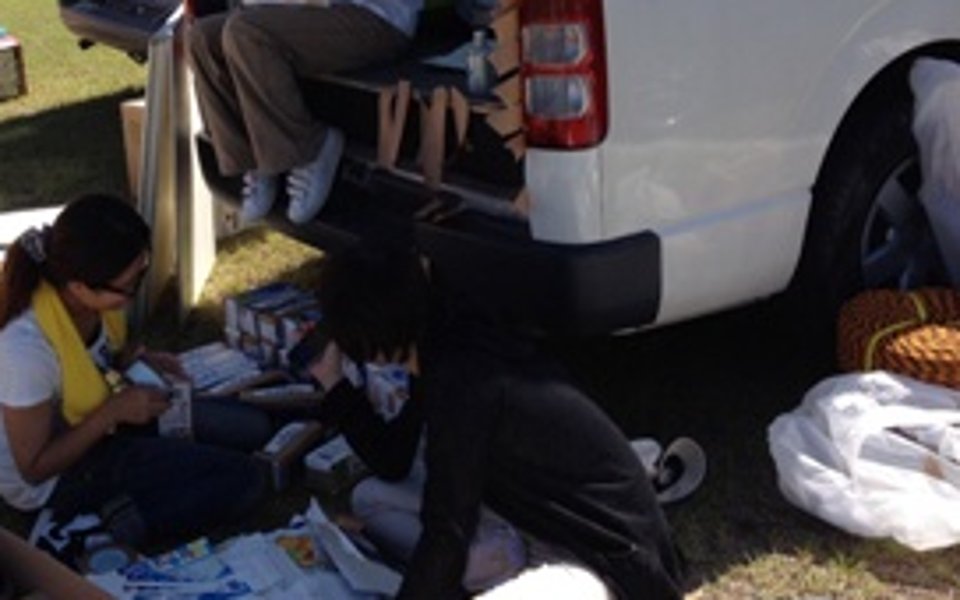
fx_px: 1596
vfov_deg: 21.0
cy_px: 99
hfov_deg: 32.7
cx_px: 212
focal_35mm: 61
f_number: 2.4
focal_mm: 4.28
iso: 64
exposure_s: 1/1151
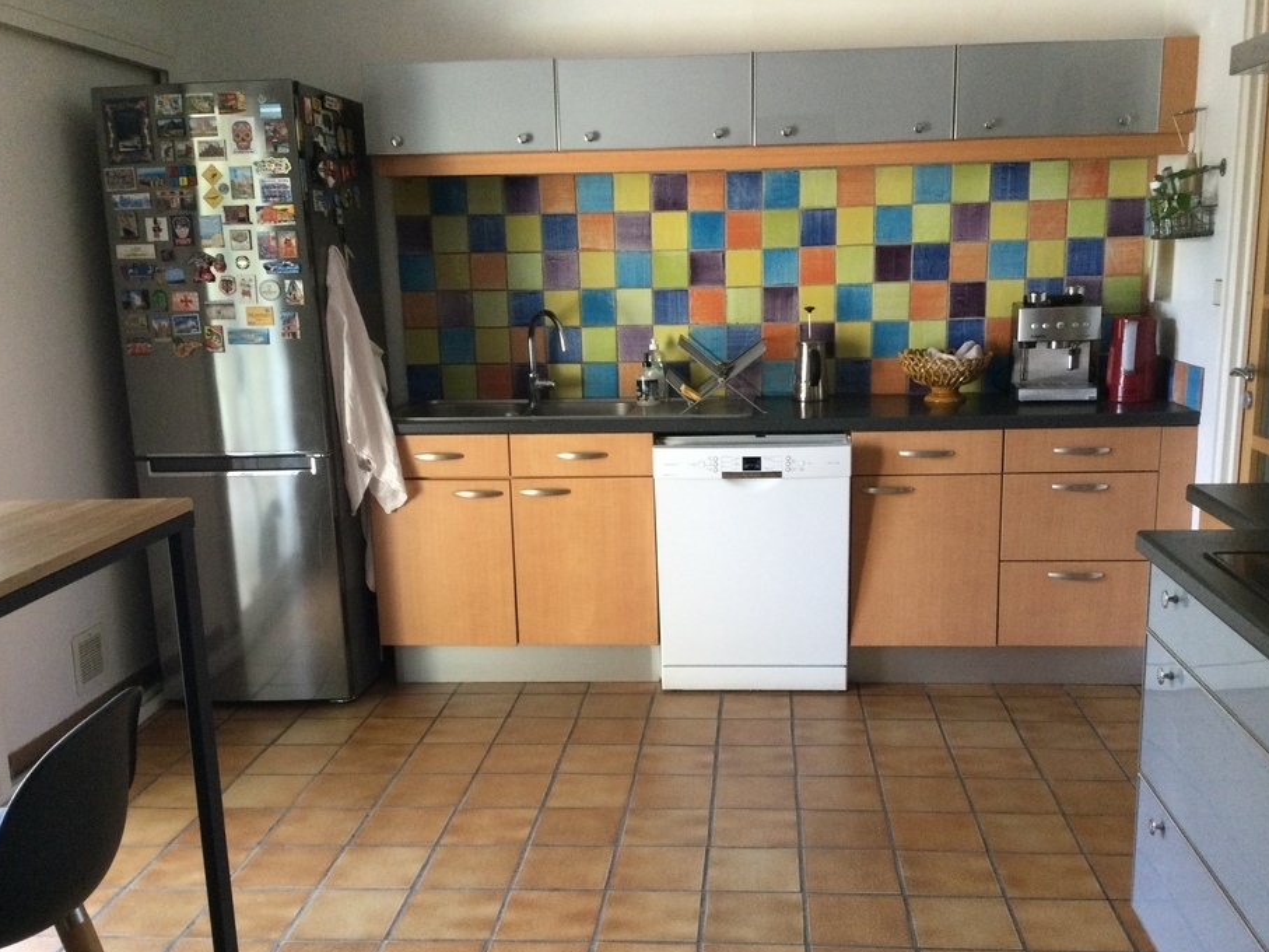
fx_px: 1283
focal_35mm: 35
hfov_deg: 52.6
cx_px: 672
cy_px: 536
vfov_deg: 40.6
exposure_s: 1/33
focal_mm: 3.3
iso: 160
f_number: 2.4
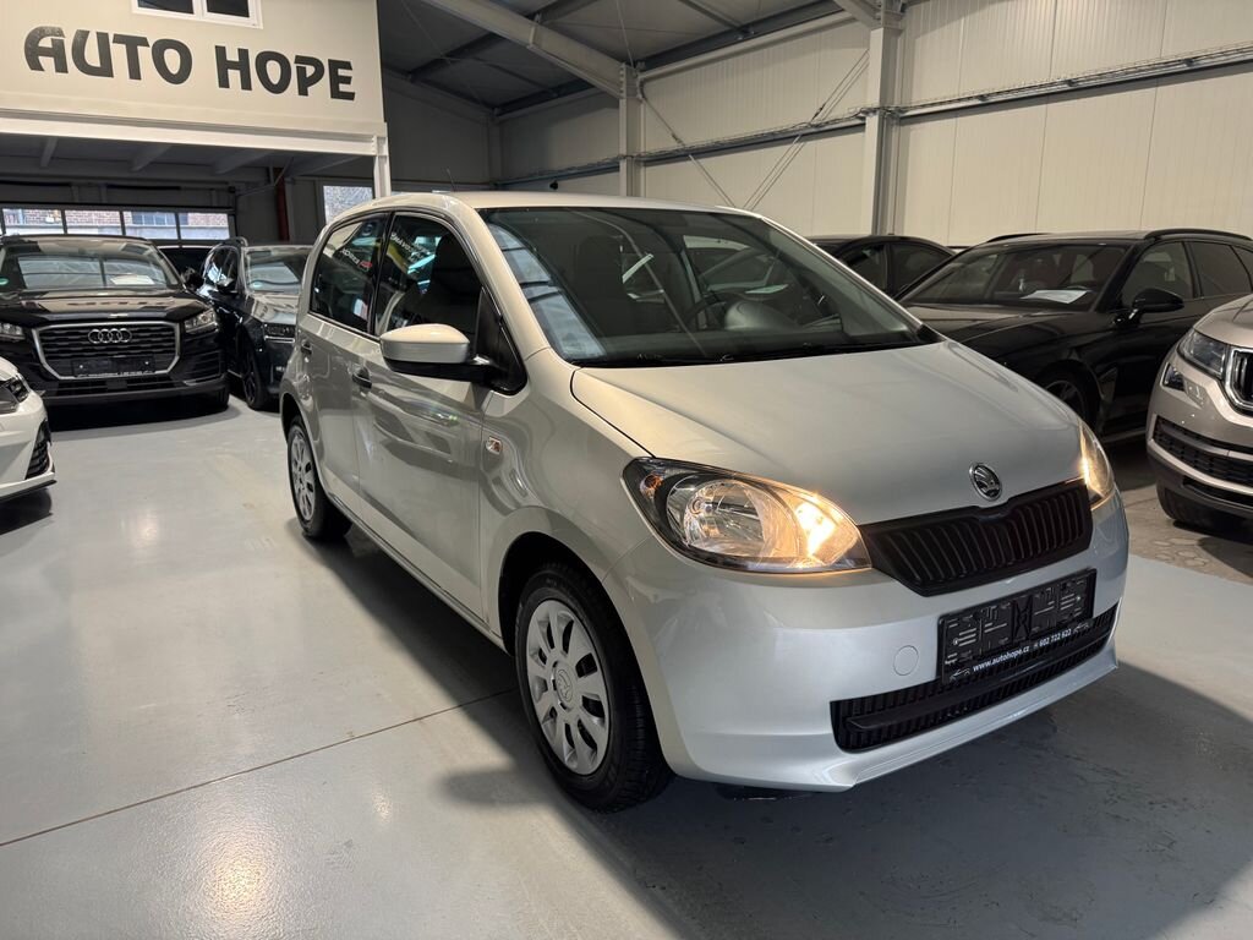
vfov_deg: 56.8
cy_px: 470
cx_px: 626
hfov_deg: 71.6
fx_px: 869
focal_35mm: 24
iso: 200
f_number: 1.78
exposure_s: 1/75
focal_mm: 6.76
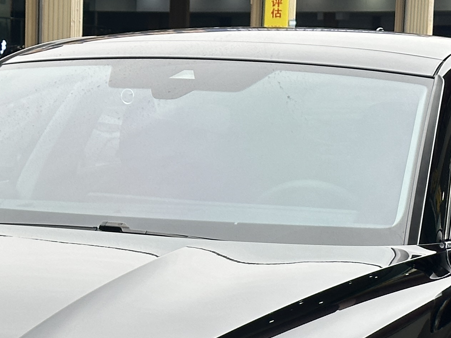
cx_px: 92
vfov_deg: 9.6
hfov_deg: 12.9
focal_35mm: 153
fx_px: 1994
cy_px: 412
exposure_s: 1/353
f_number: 1.78
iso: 64
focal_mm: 6.86
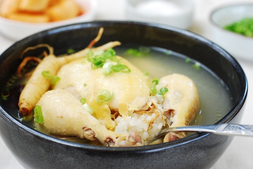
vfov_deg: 18.2
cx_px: 126
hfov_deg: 27.0
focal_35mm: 75
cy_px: 84
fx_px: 527
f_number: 5.6
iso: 200
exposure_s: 1/10
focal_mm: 50
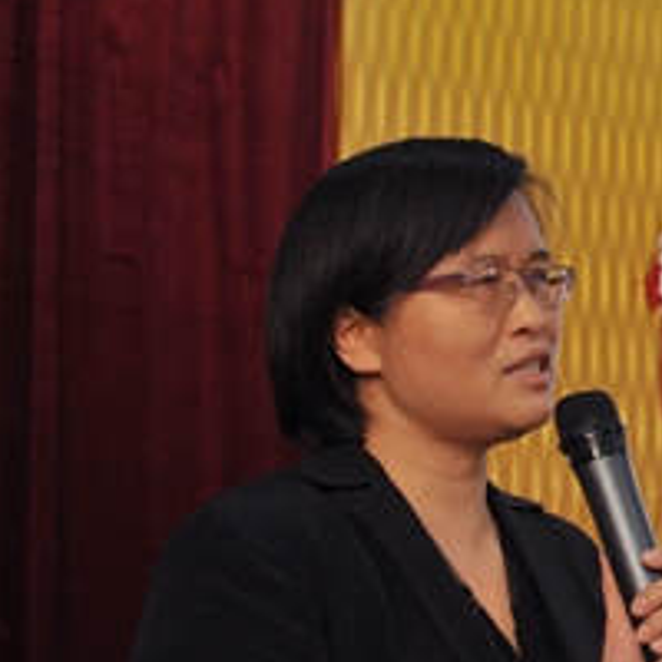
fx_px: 1753
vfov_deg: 21.4
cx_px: 778
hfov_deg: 20.2
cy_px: 309
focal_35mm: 81
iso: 1600
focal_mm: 34
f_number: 4
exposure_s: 1/60
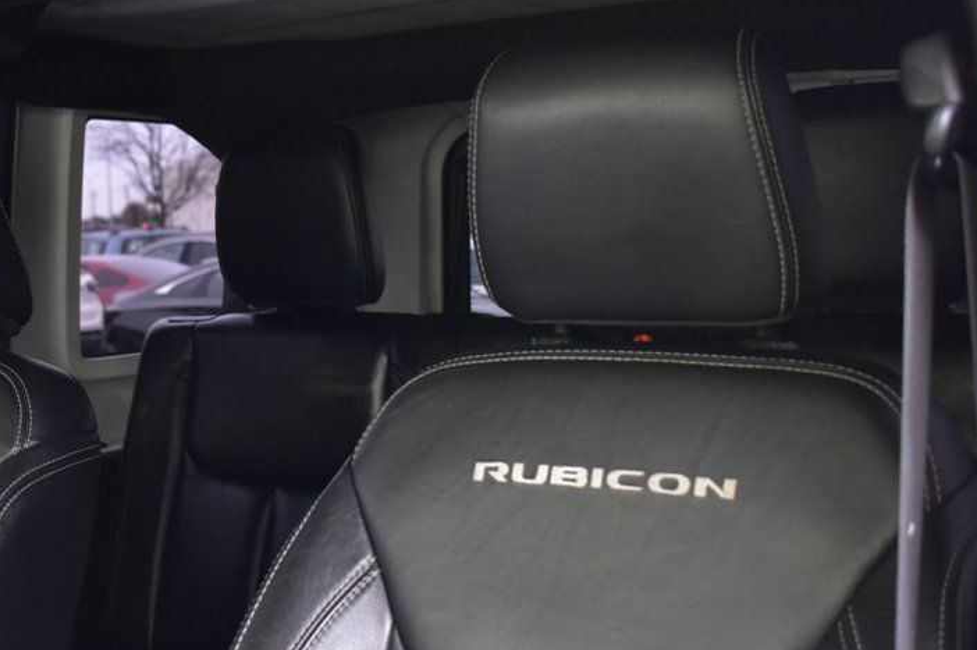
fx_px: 1484
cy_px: 426
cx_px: 299
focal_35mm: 55
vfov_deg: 24.6
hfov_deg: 35.9
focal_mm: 25
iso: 1600
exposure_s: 1/4
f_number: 4
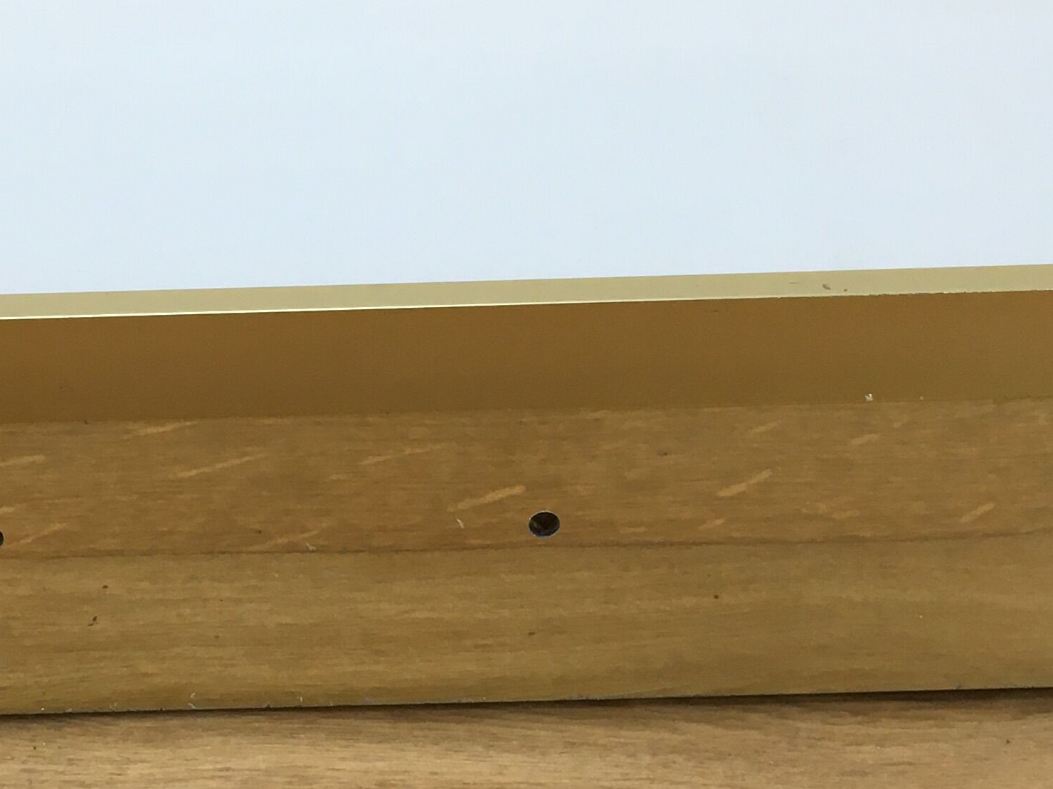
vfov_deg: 18.7
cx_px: 304
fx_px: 2403
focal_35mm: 79
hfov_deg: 24.5
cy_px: 458
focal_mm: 4.15
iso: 32
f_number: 2.2
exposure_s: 1/33
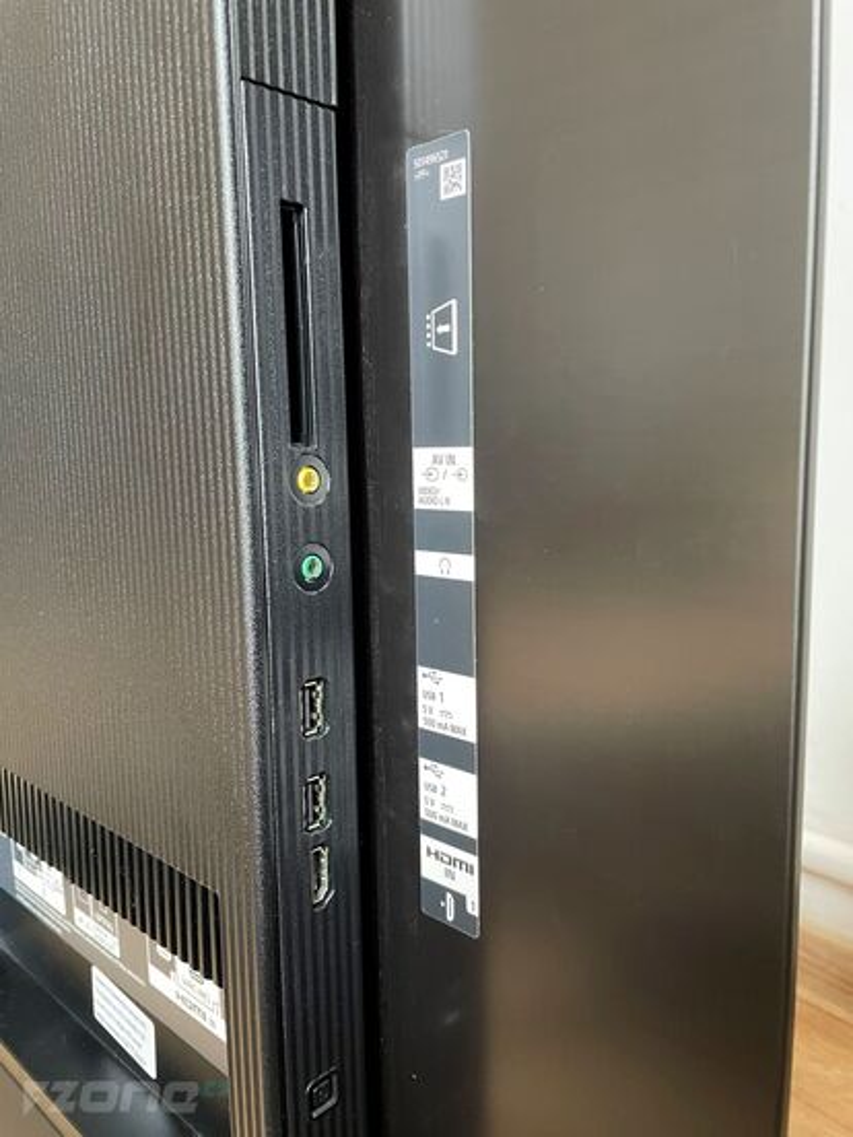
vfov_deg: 67.3
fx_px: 854
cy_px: 568
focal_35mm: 26
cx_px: 426
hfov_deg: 53.1
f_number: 1.6
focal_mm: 4.2
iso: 500
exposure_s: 1/30
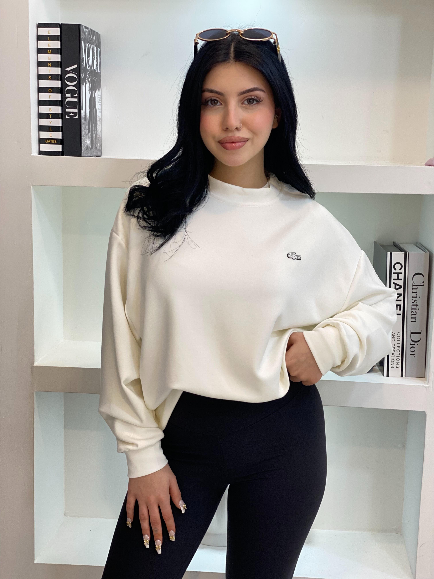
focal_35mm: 52
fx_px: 869
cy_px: 290
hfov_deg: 28.0
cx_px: 217
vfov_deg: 36.8
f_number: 2
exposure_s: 1/100
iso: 80
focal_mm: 6
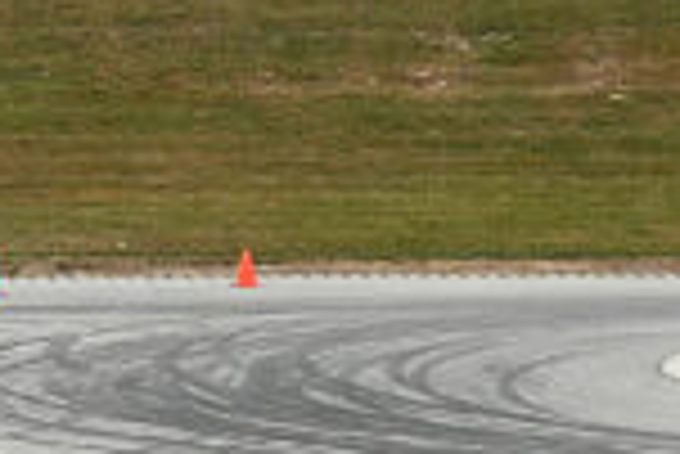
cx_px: -23
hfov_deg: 2.9
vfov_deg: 1.9
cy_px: -236
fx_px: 13443
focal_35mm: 711
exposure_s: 1/250
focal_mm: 70
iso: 400
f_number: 7.1
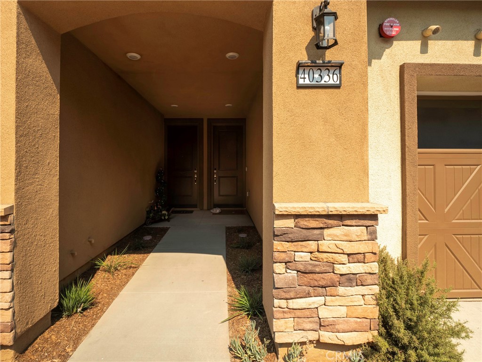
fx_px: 223
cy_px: 181
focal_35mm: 16
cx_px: 241
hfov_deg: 94.5
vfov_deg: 78.1
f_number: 8
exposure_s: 1/160
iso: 100
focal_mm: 8
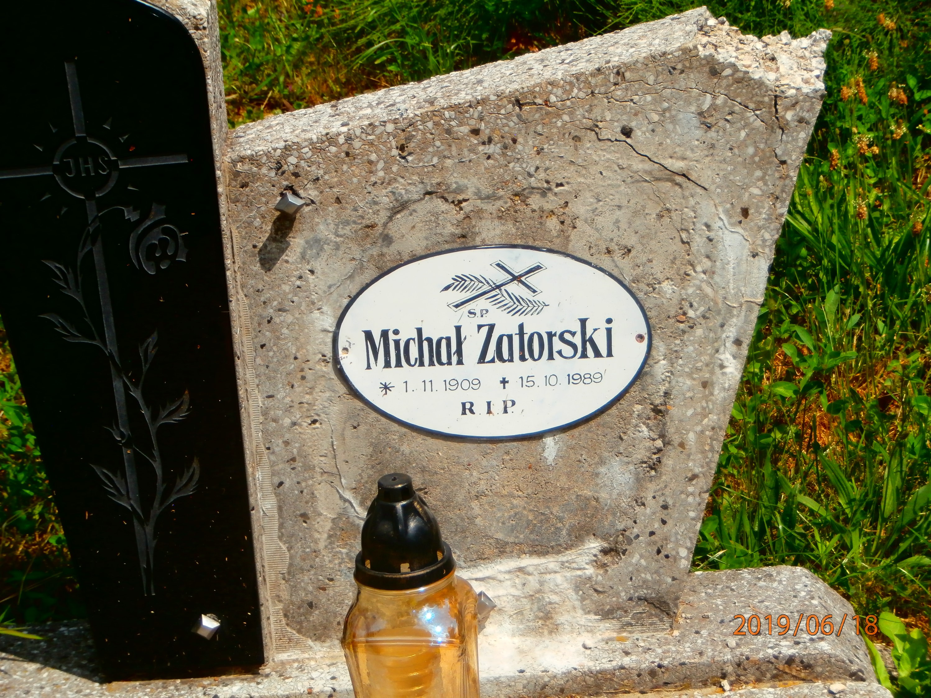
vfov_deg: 13.5
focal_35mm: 110
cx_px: 466
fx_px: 2958
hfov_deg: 17.9
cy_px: 349
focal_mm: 19.54
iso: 100
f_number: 5.4
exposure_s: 1/640
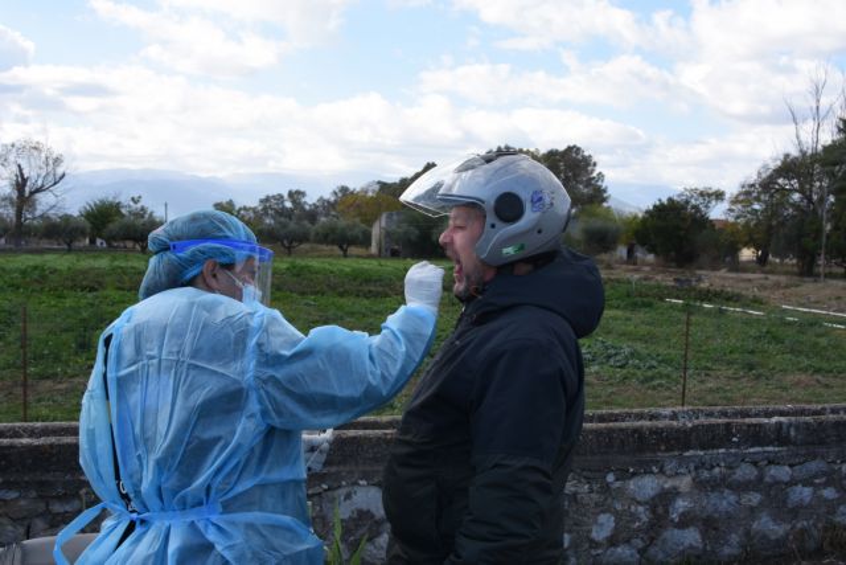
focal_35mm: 42
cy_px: 282
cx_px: 423
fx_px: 987
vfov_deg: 31.9
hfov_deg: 46.4
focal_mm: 28
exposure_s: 1/250
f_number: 8
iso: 200
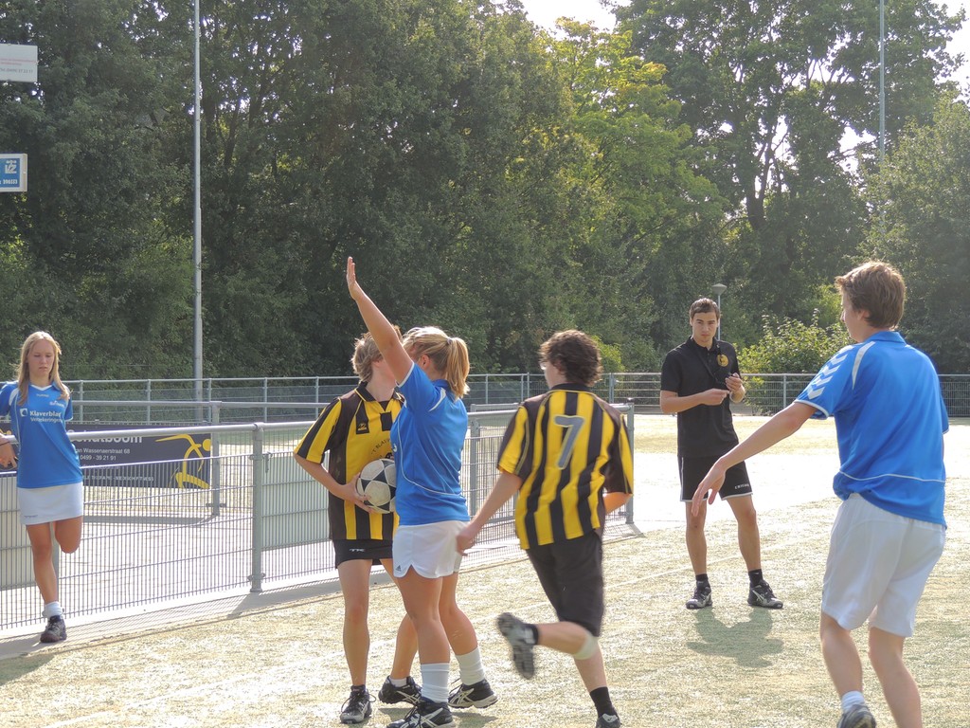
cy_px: 364
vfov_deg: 14.8
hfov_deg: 19.6
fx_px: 2802
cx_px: 485
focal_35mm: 100
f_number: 4.1
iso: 100
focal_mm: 17.8
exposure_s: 1/250
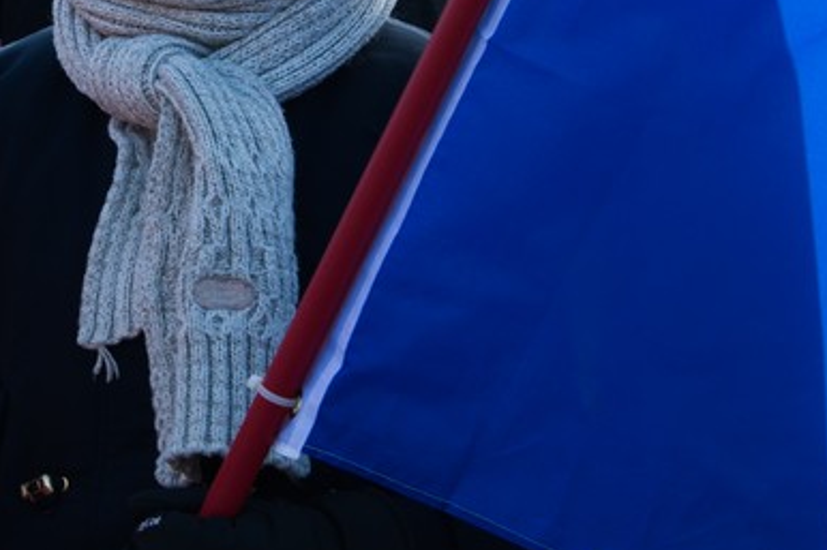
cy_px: -2
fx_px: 6659
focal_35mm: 290
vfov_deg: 4.7
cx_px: 127
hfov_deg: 7.1
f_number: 6.3
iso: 100
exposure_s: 1/160
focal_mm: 78
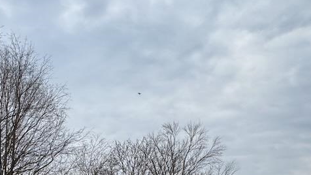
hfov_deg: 46.0
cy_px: 265
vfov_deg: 23.2
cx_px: 48
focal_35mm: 41
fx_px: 338
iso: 40
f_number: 2.2
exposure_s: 1/359
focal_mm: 2.22
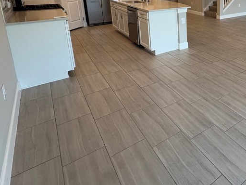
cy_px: 24
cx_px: 222
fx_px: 199
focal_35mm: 28
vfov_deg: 45.7
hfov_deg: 55.0
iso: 125
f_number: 2.2
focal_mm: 2.22
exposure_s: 1/120
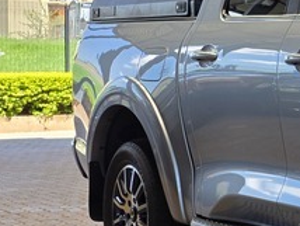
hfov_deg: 13.8
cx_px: 680
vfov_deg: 13.5
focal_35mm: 110
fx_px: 954
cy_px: 83
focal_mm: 6.25
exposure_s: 1/359
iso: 50
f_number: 1.7
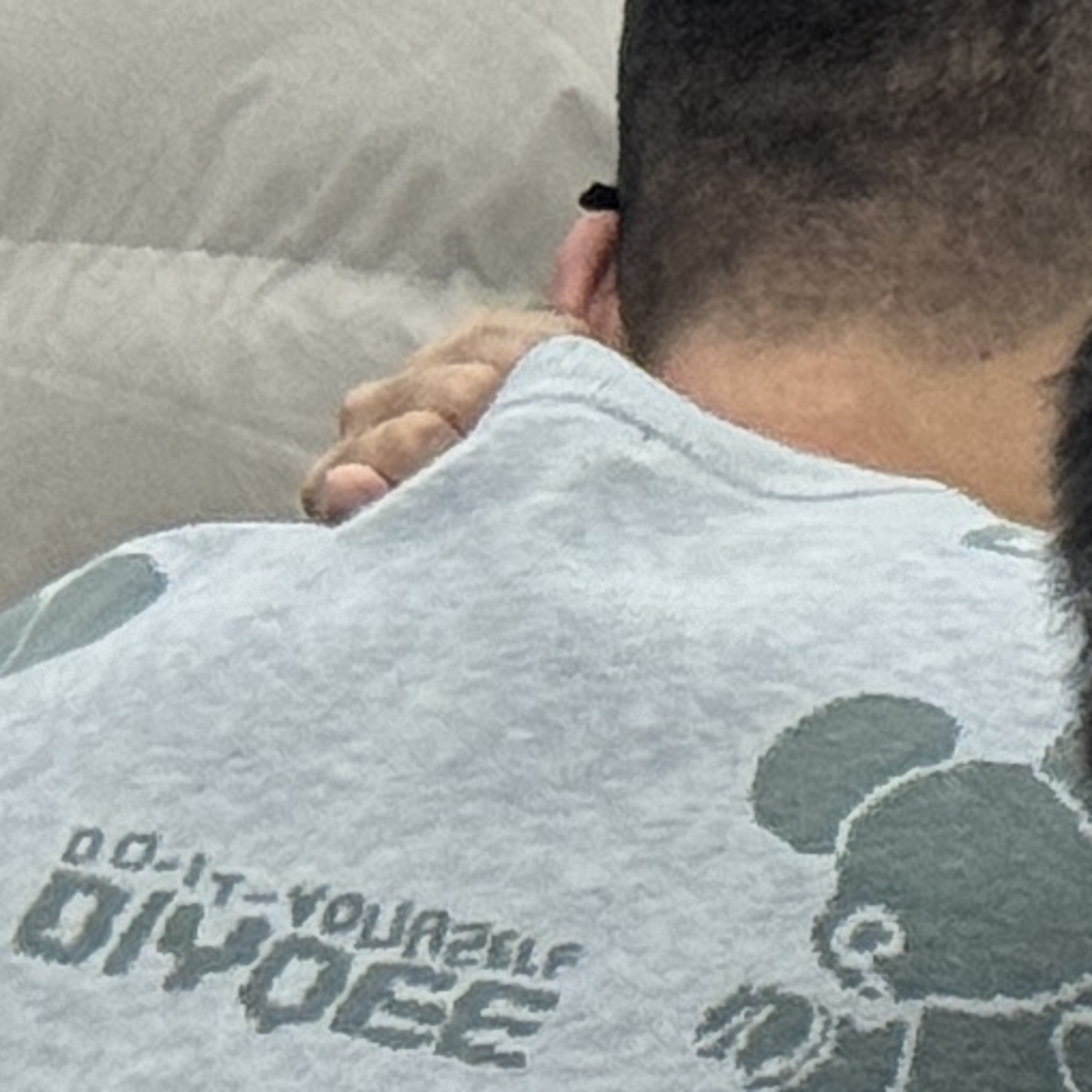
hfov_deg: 4.9
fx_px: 11992
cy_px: -1191
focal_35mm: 336
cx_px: 3596
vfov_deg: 5.1
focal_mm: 6.86
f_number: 1.78
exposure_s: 1/100
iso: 80
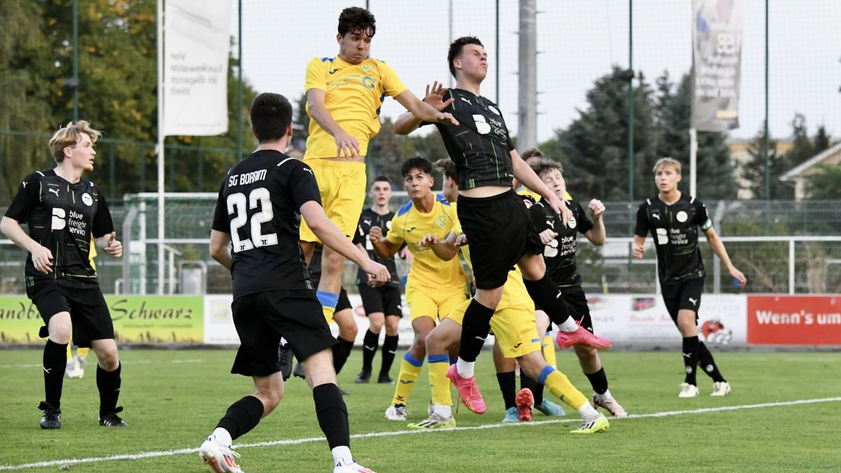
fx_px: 2943
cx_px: 419
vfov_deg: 9.2
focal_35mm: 132
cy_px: 210
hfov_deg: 16.3
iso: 8000
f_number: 4.8
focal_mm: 125
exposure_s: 1/1600
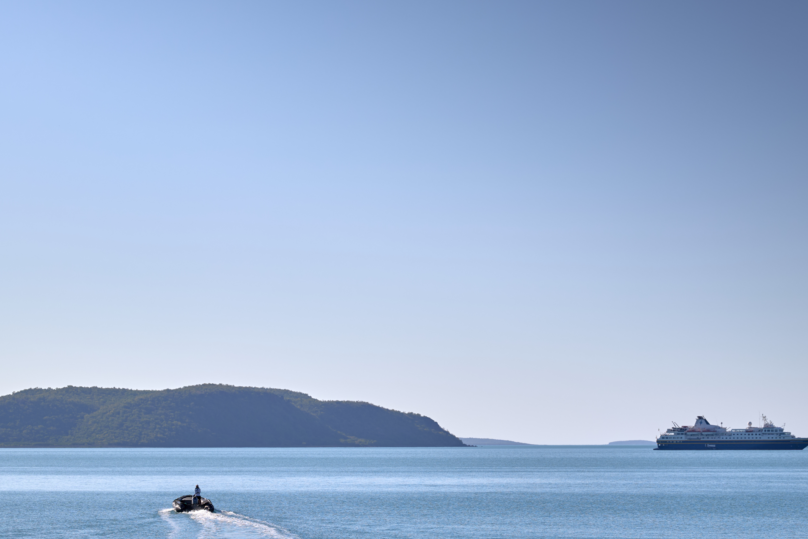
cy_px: 301
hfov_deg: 15.4
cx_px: 467
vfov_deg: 10.3
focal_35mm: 133
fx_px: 2985
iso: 100
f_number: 2.8
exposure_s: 1/500
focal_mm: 105
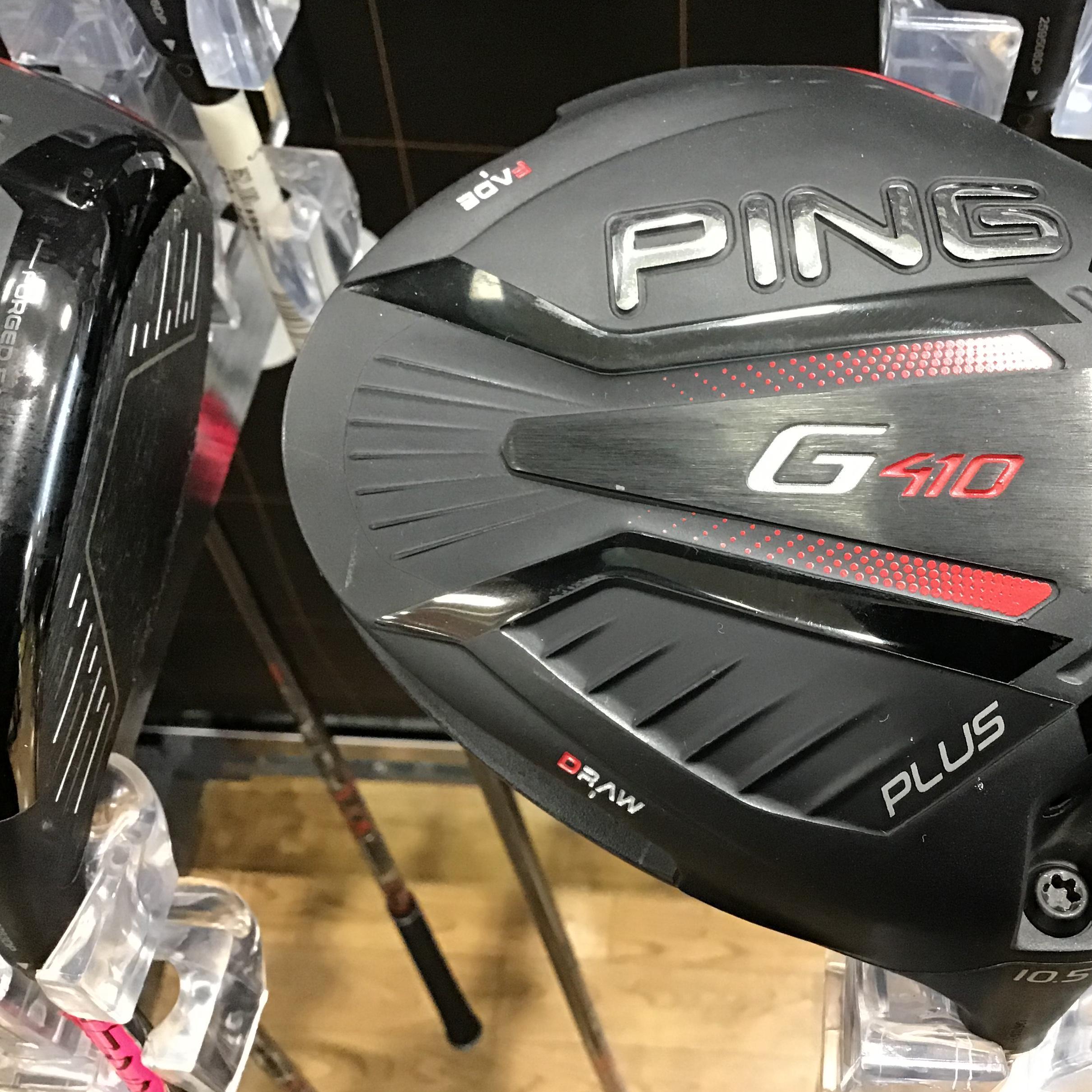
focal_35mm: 37
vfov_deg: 44.9
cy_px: 544
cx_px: 737
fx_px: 1321
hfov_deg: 44.2
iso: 200
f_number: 2.4
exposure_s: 1/30
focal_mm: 3.3
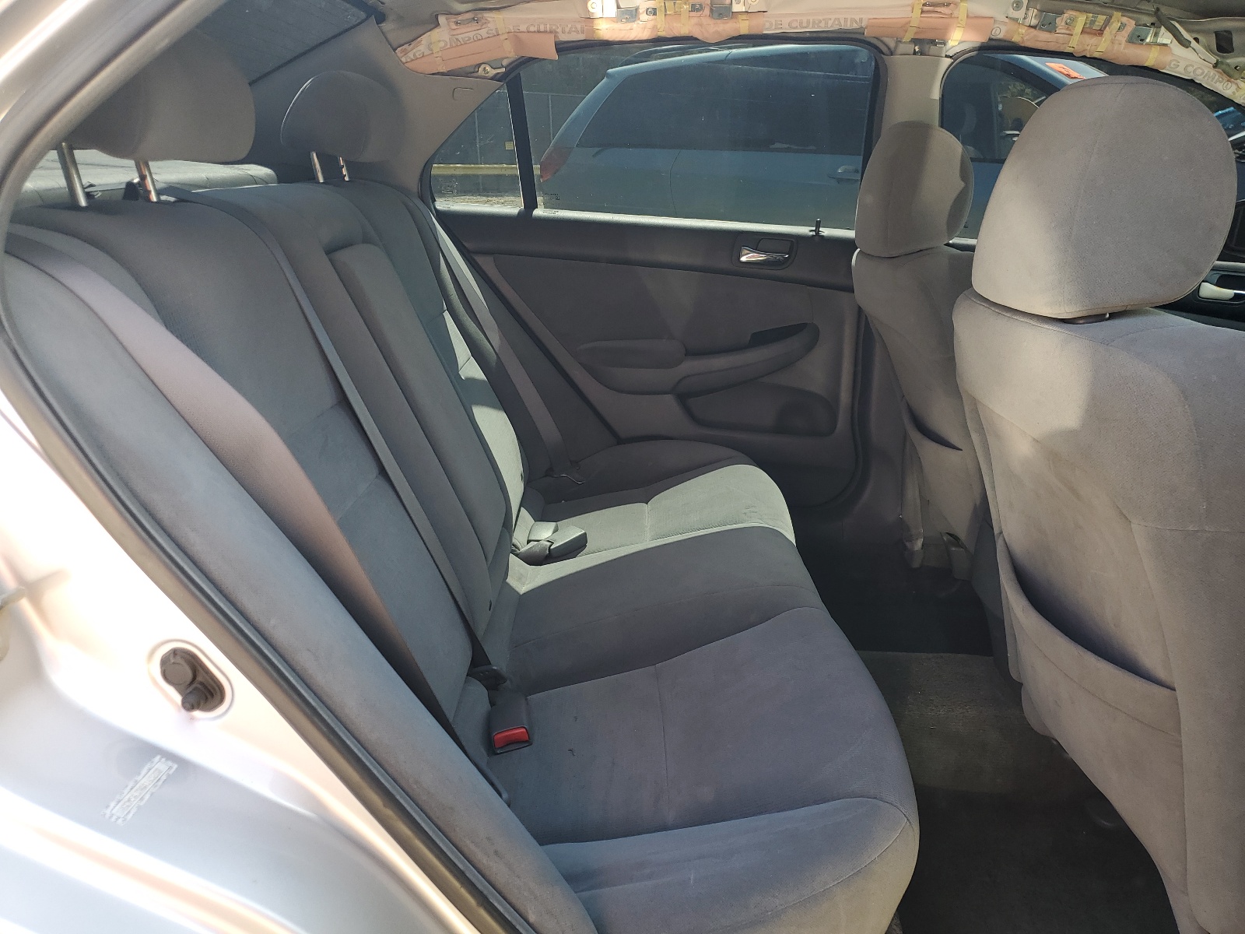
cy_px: 467
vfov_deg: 53.1
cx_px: 622
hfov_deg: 67.3
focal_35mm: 26
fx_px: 935
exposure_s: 1/222
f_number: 1.5
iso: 50
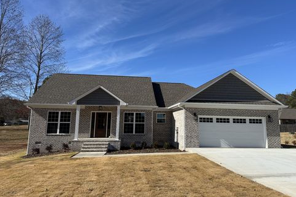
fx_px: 214
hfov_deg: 69.4
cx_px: 154
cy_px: 90
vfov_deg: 49.5
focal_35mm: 26
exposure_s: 1/4545
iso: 80
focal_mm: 6.86
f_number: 1.78
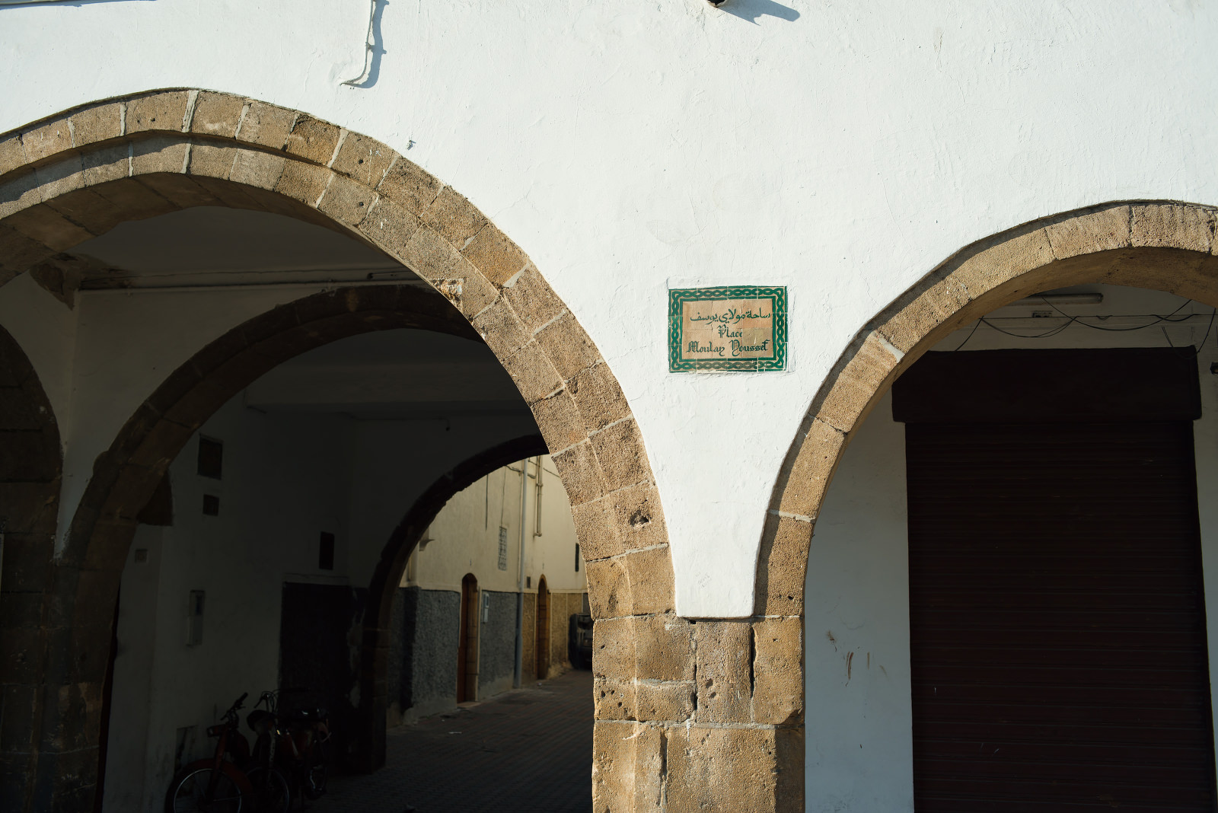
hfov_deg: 54.4
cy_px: 406
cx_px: 609
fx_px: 1185
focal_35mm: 35
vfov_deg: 37.9
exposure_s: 1/400
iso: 100
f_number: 5.6
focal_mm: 35
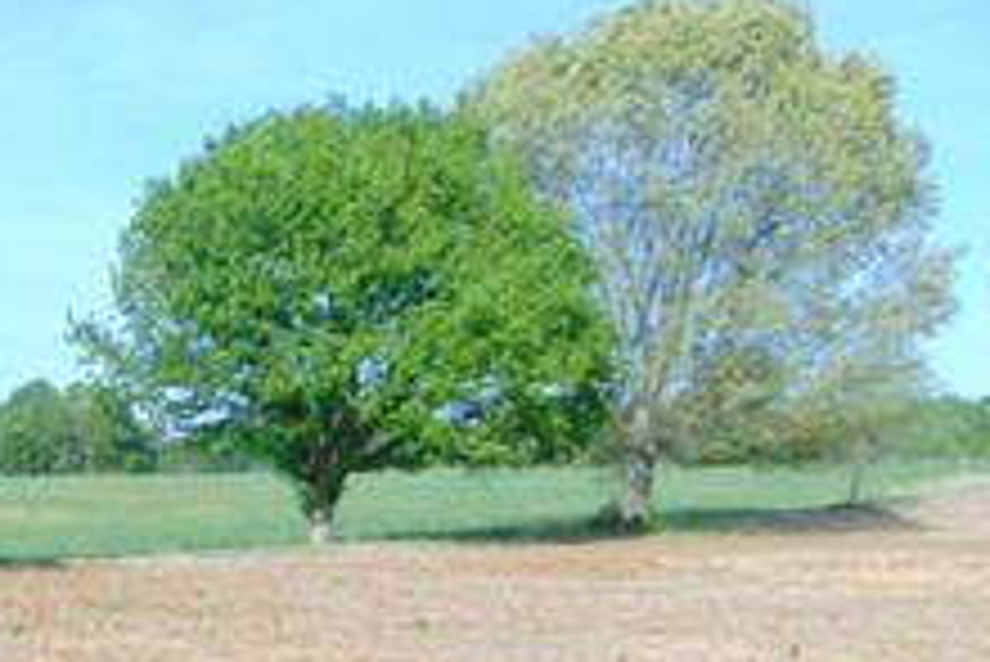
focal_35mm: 59
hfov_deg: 30.2
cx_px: -117
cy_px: 732
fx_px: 1624
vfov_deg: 21.8
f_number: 3
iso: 80
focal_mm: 4.5
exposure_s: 1/800
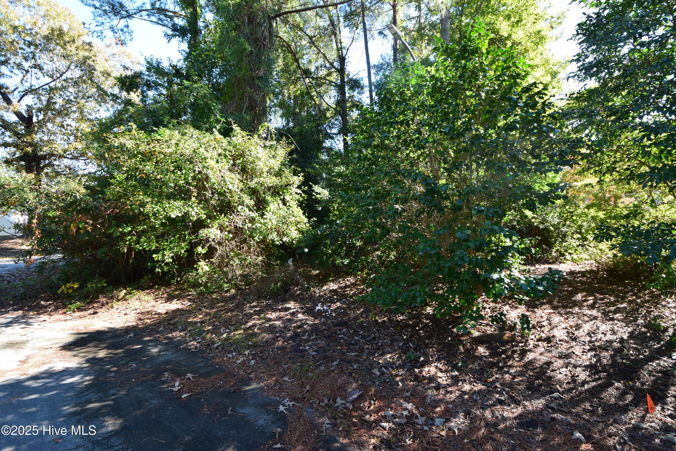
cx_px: 338
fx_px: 282
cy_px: 226
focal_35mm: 15
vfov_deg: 77.3
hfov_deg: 100.4
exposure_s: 1/80
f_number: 8
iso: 400
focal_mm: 10
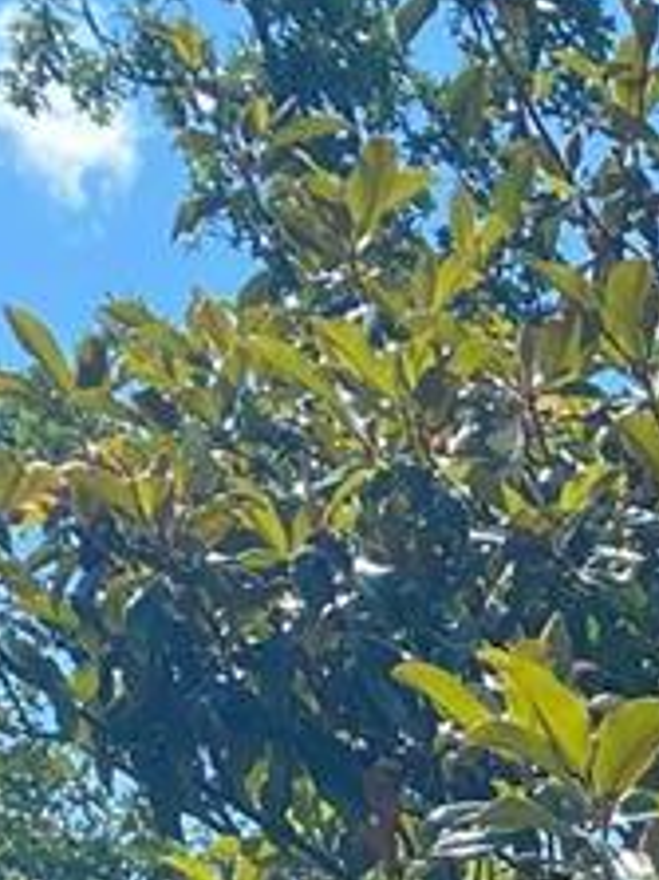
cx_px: 1444
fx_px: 3557
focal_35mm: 140
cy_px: 2060
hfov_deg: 9.6
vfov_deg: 11.7
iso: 32
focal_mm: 4.25
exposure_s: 1/778
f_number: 1.8
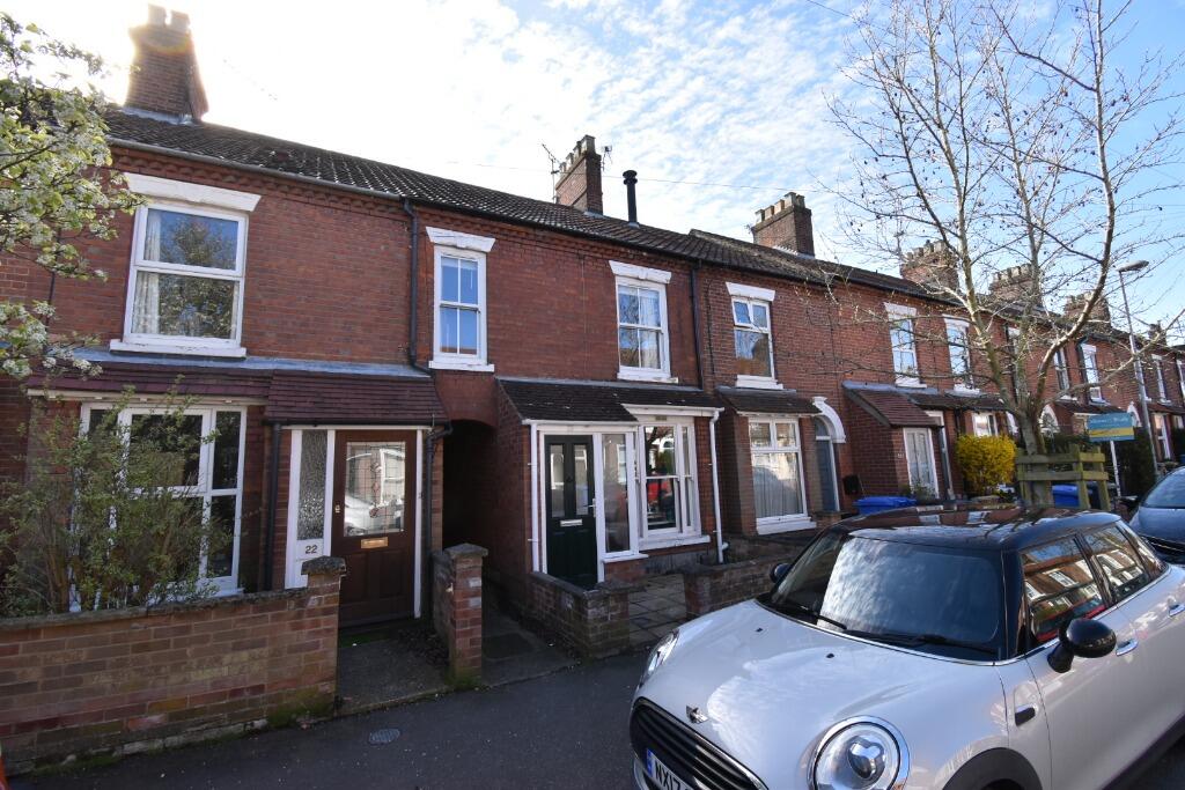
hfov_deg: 100.4
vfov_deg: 77.3
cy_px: 395
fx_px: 494
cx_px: 592
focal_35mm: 15
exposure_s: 1/320
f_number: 9
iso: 400
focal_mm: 10
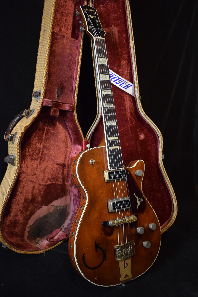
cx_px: 99
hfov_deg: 40.0
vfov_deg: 57.2
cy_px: 148
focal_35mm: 33
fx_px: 272
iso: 2200
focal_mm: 22
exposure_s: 1/60
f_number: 3.8
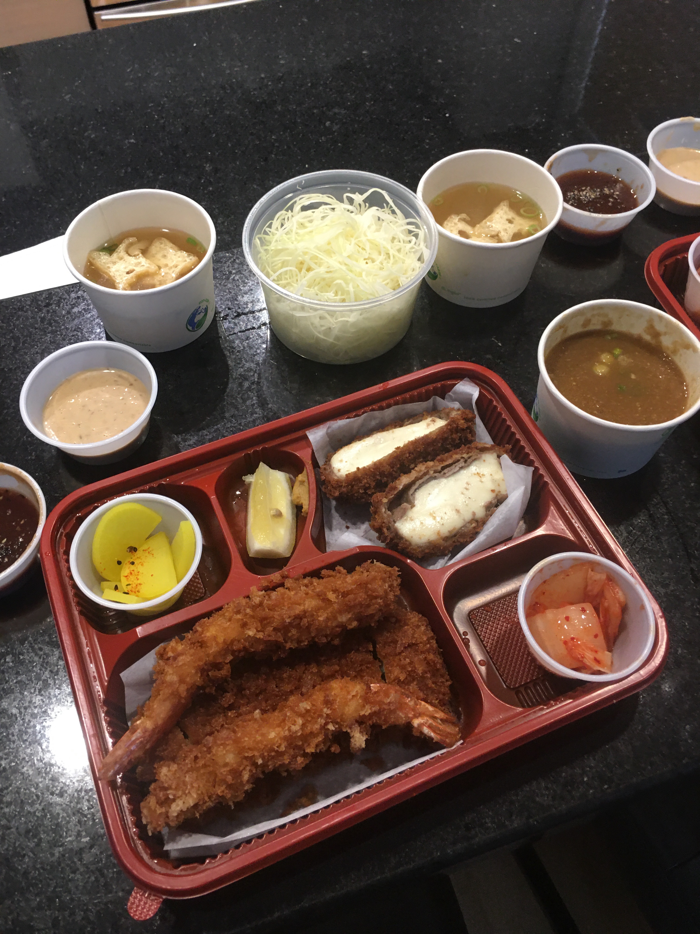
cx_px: 350
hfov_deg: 48.2
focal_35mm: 29
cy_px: 467
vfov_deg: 61.7
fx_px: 782
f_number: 2.2
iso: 50
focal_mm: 4.15
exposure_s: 1/15
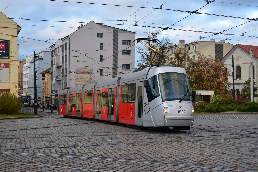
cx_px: 129
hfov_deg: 38.9
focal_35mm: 51
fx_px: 366
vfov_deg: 26.5
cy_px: 86
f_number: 6.3
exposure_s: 1/160
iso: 500
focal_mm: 34
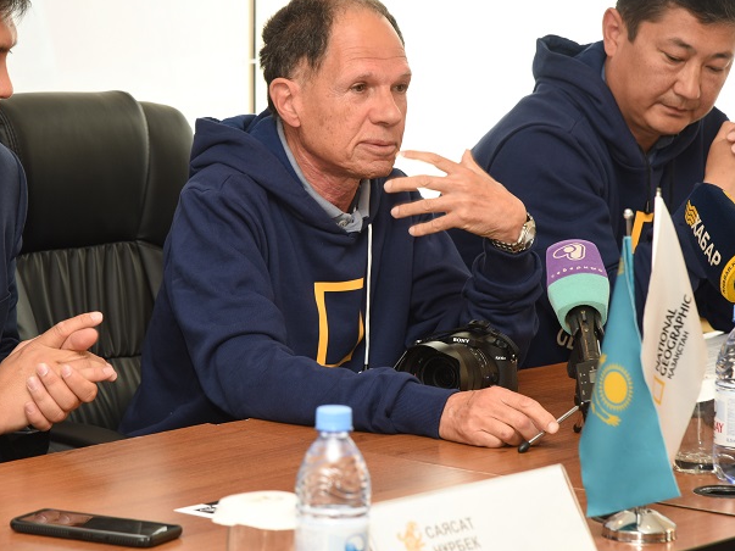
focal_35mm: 153
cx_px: 327
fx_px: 3248
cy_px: 236
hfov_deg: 12.9
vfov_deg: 9.7
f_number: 7.1
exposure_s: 1/60
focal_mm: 120
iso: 500
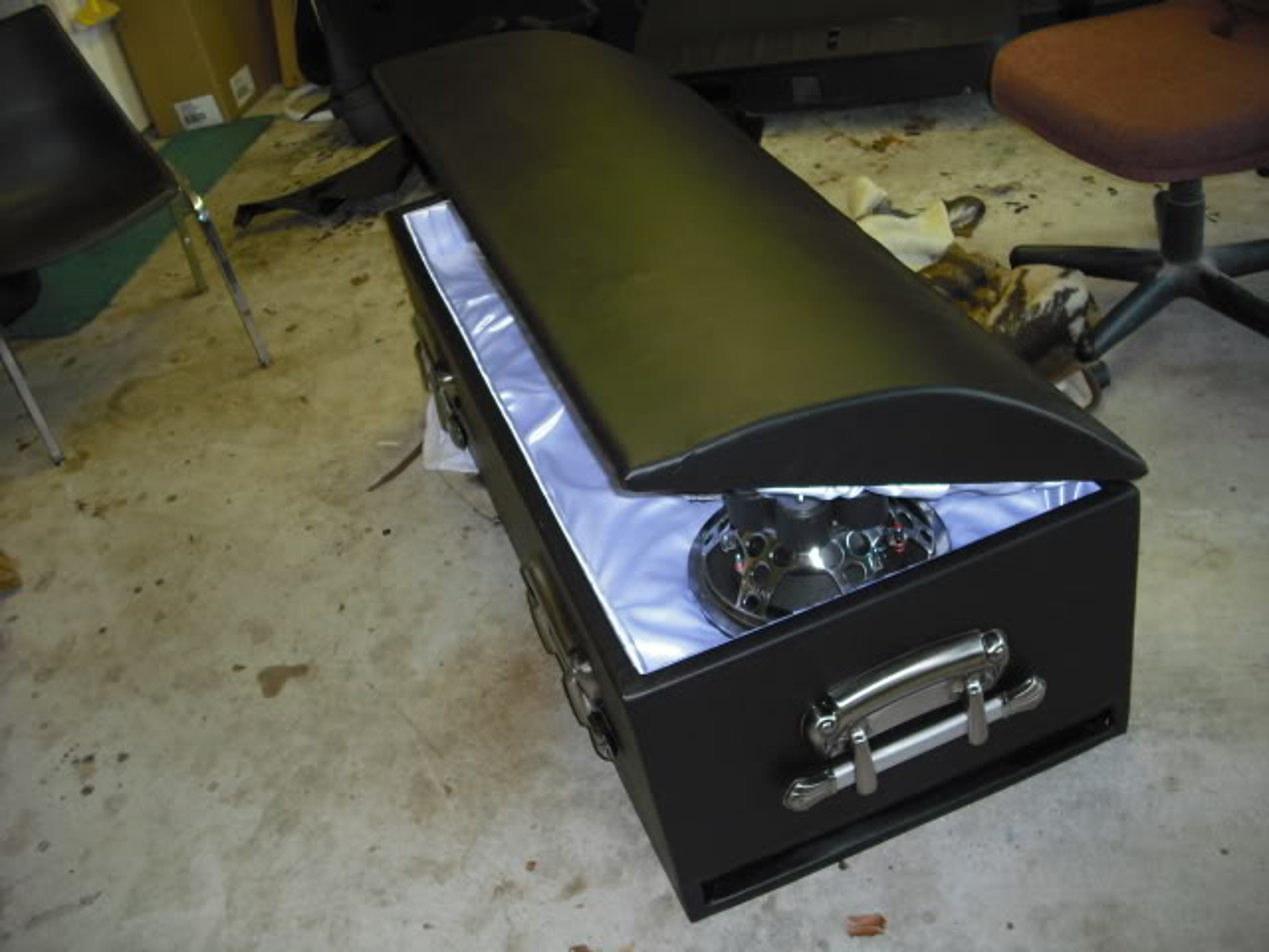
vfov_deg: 37.7
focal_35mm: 38
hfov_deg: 49.0
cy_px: 476
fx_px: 1393
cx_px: 634
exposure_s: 1/100
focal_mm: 6.2
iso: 200
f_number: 2.8
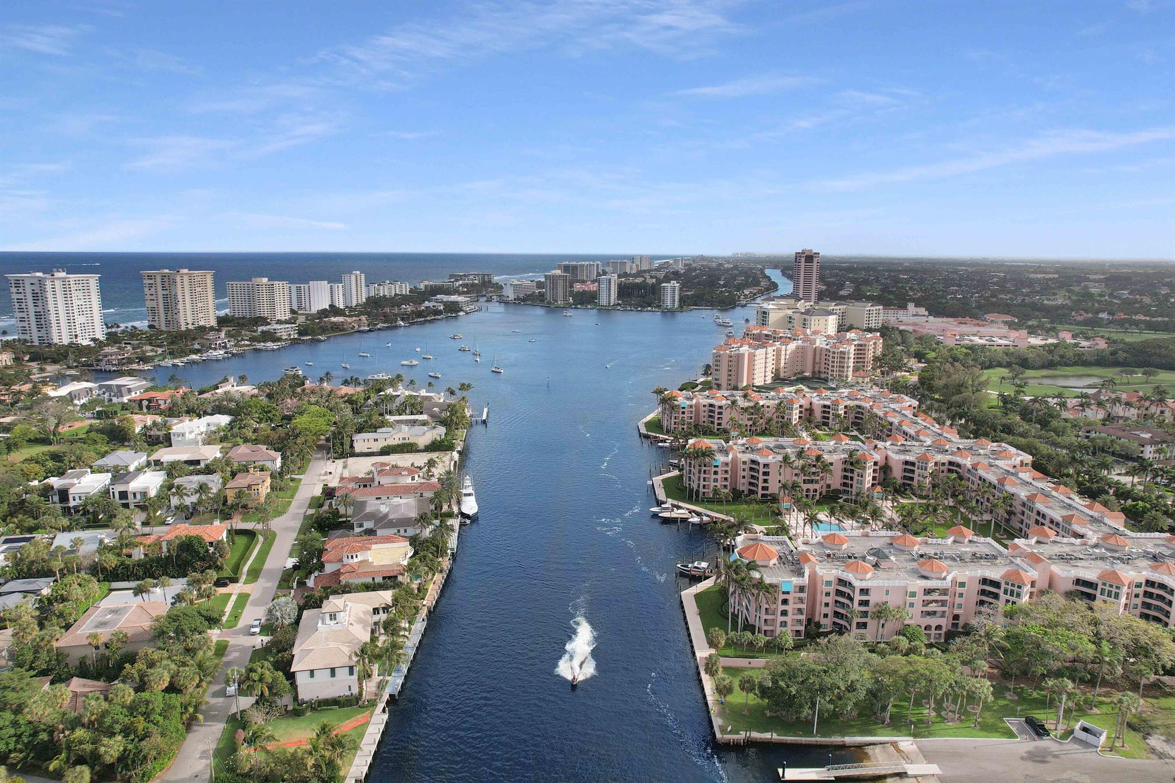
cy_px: 392
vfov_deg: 57.2
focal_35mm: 22
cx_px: 588
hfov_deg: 78.6
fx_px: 718
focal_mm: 8.38
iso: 100
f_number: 2.8
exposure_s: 1/500
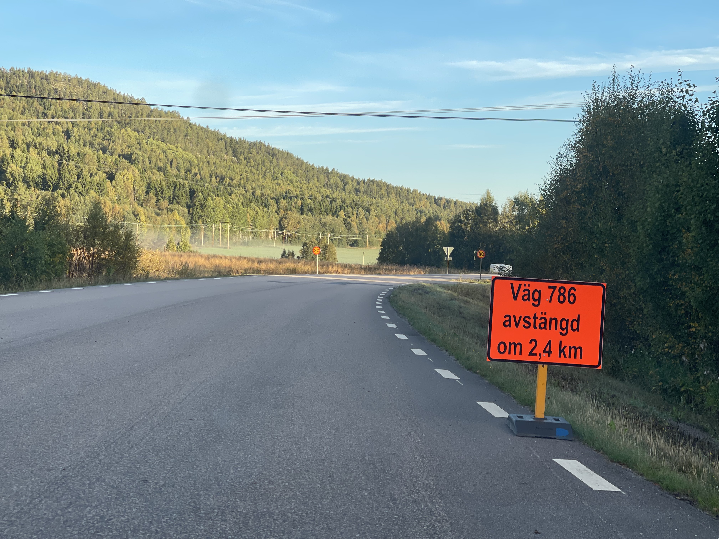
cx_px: 360
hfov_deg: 30.3
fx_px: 1329
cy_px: 270
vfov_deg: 22.9
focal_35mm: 64
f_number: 2.2
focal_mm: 7.5
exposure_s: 1/133
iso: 20
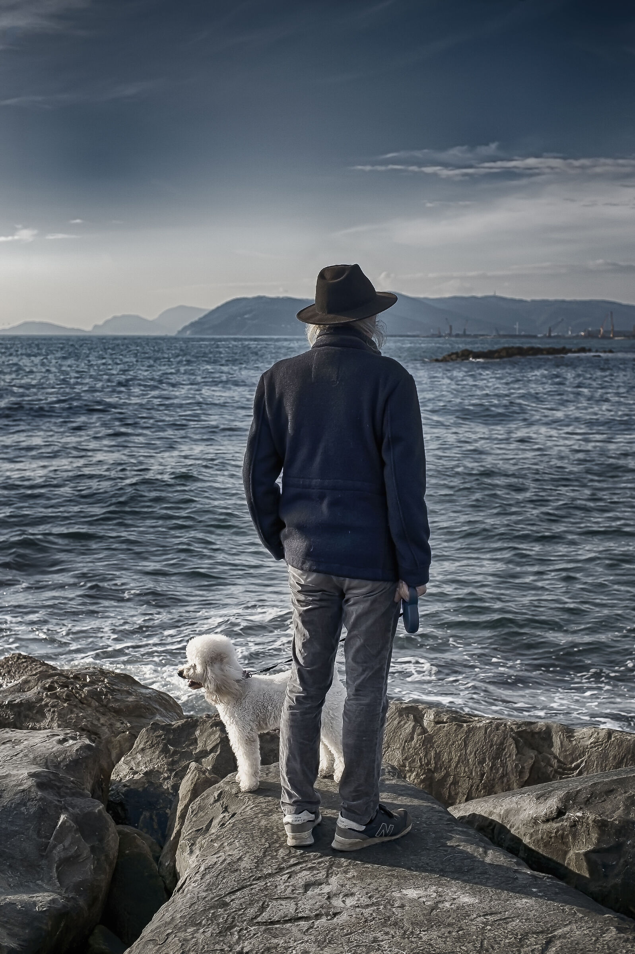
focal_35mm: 50
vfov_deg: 39.6
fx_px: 1325
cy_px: 477
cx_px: 318
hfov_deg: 27.0
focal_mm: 50
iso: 100
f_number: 6.3
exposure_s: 1/500
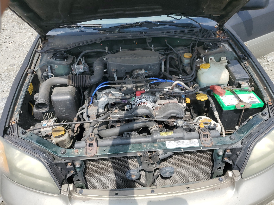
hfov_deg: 67.3
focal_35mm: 26
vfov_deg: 53.1
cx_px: 137
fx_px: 206
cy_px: 102
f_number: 1.5
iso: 50
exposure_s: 1/1429
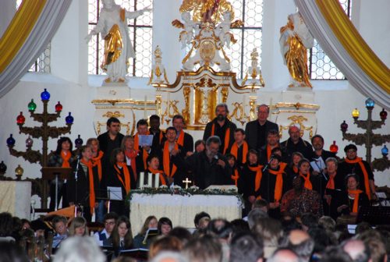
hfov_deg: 7.8
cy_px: 131
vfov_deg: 5.3
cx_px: 195
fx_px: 2851
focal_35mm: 262
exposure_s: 1/60
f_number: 6
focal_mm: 175
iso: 400
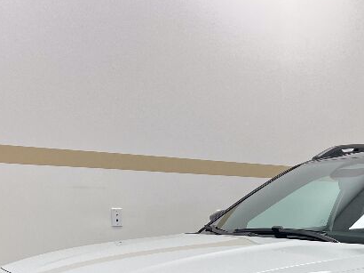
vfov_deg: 21.0
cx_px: 321
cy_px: 332
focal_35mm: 65
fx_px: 683
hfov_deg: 28.8
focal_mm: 5.7
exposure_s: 1/120
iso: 64
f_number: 1.5
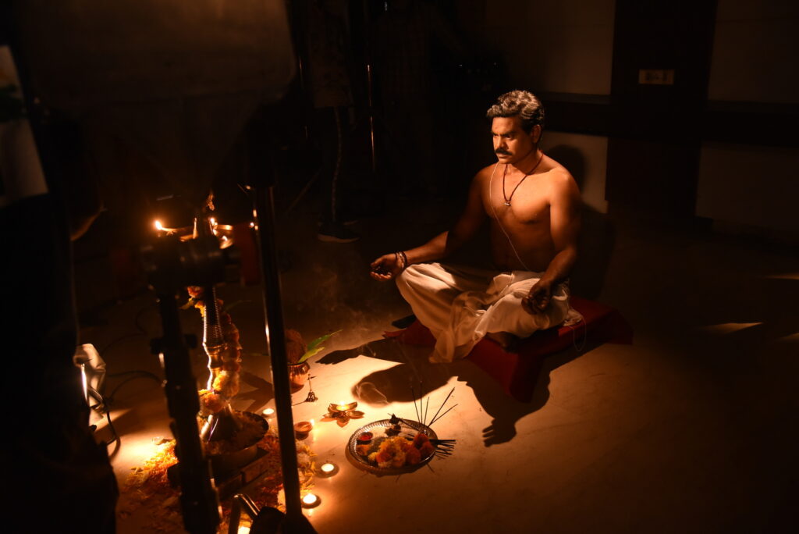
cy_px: 267
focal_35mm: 32
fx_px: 711
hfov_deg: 58.7
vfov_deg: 41.2
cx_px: 400
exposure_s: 1/30
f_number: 4
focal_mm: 32
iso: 2500
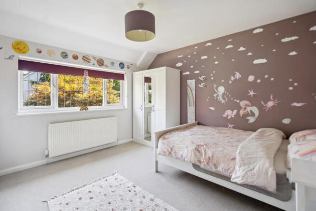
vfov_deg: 73.8
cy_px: 106
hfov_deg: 96.7
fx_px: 140
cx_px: 158
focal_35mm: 16
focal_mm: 16
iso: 320
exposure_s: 1/30
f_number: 4
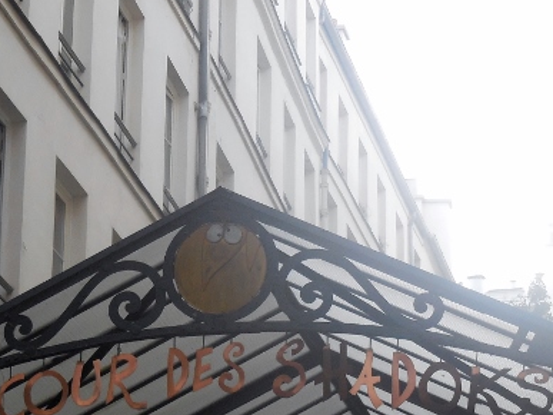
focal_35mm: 134
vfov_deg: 11.0
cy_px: 328
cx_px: 204
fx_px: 2140
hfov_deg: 14.7
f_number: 4.9
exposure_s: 1/250
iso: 400
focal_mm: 14.5
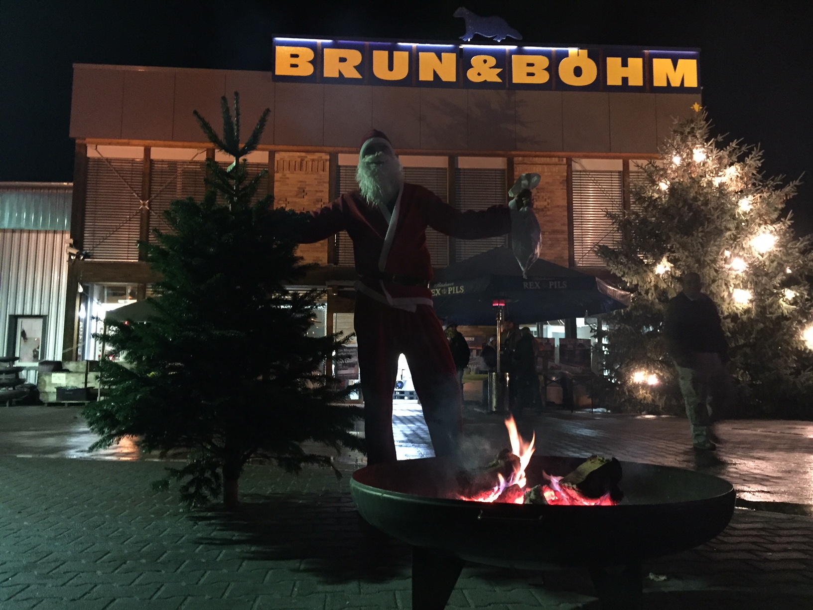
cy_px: 305
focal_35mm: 29
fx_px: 681
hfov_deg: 61.7
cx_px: 406
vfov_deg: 48.2
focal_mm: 4.15
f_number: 2.2
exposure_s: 1/17
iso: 500
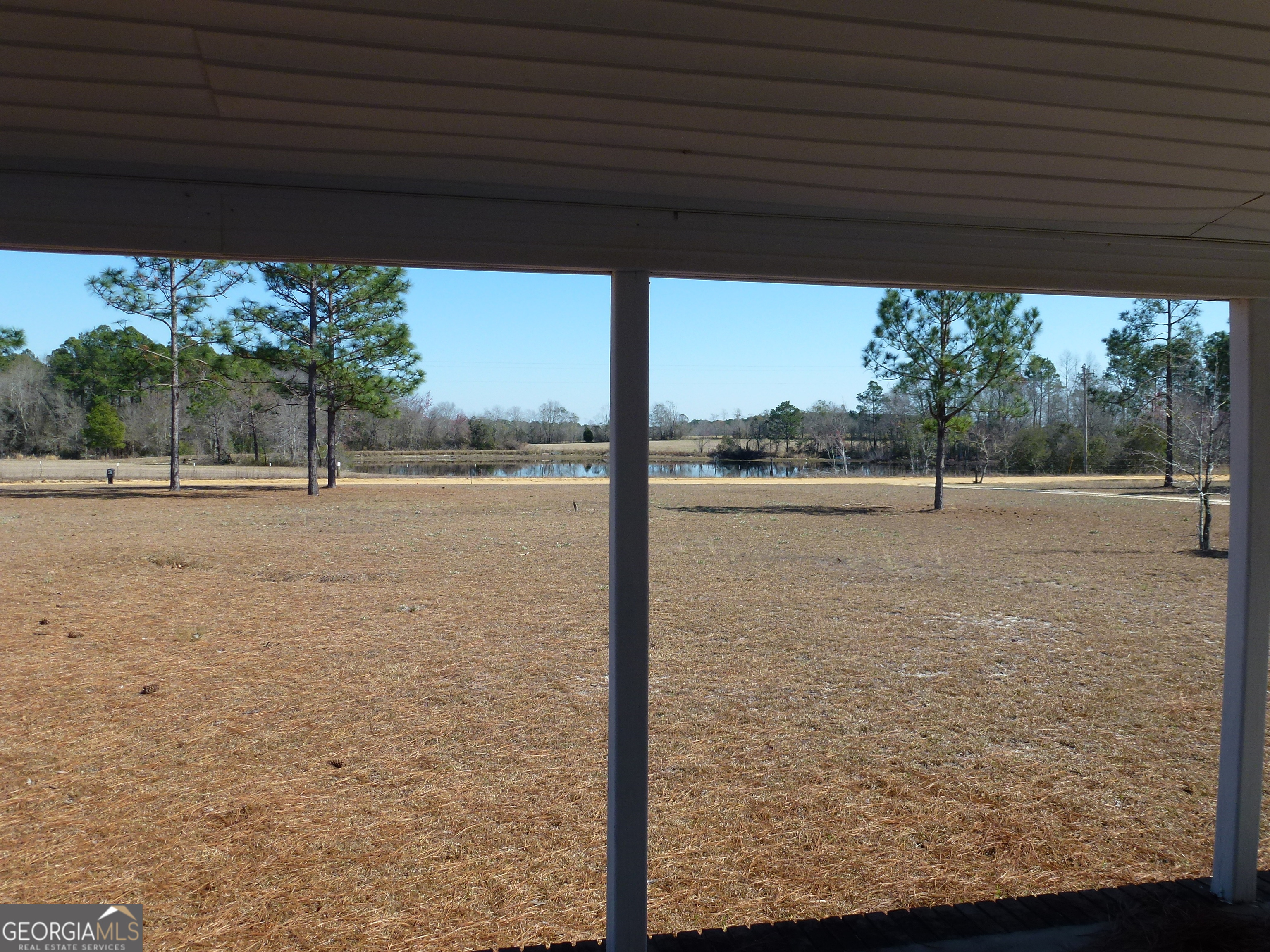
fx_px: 954
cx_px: 635
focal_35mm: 26
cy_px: 476
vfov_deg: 53.1
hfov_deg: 67.3
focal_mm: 4.7
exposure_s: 1/800
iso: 100
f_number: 4
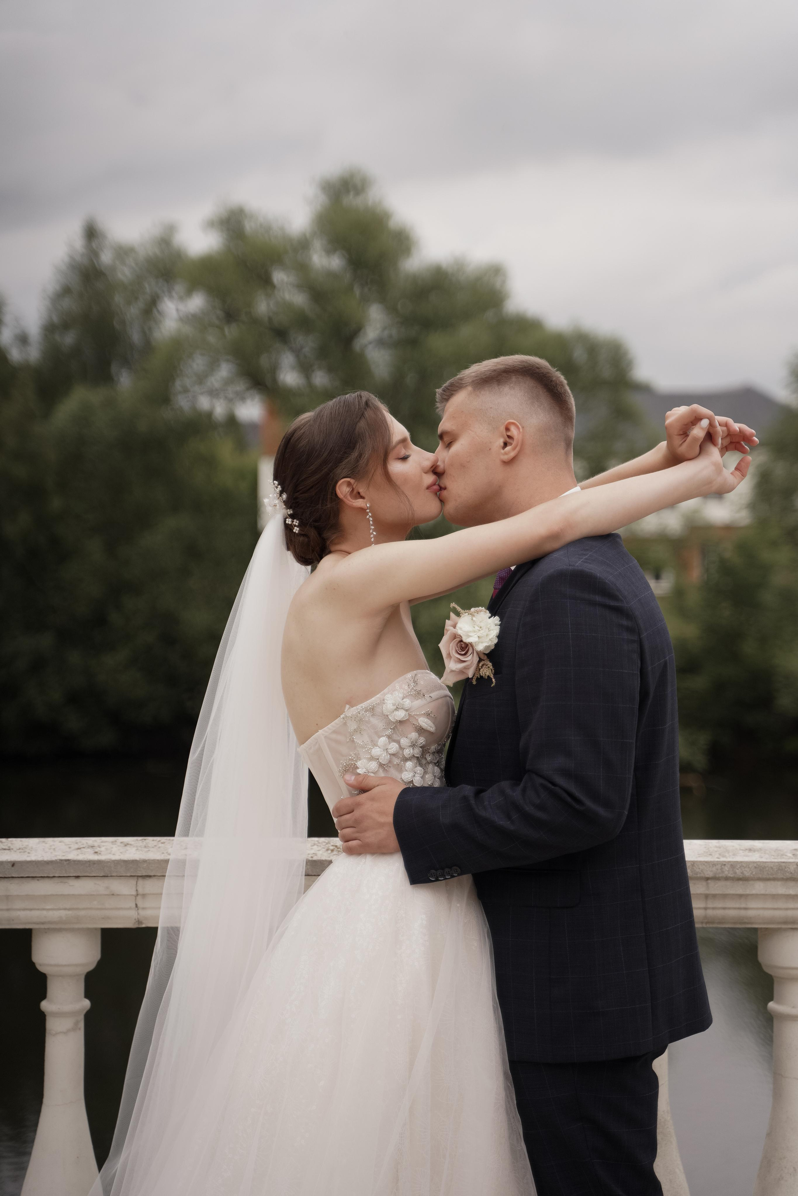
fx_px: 2494
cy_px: 598
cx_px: 399
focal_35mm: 75
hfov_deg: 18.2
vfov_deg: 27.0
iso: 320
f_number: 2.8
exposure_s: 1/4000
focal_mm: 75
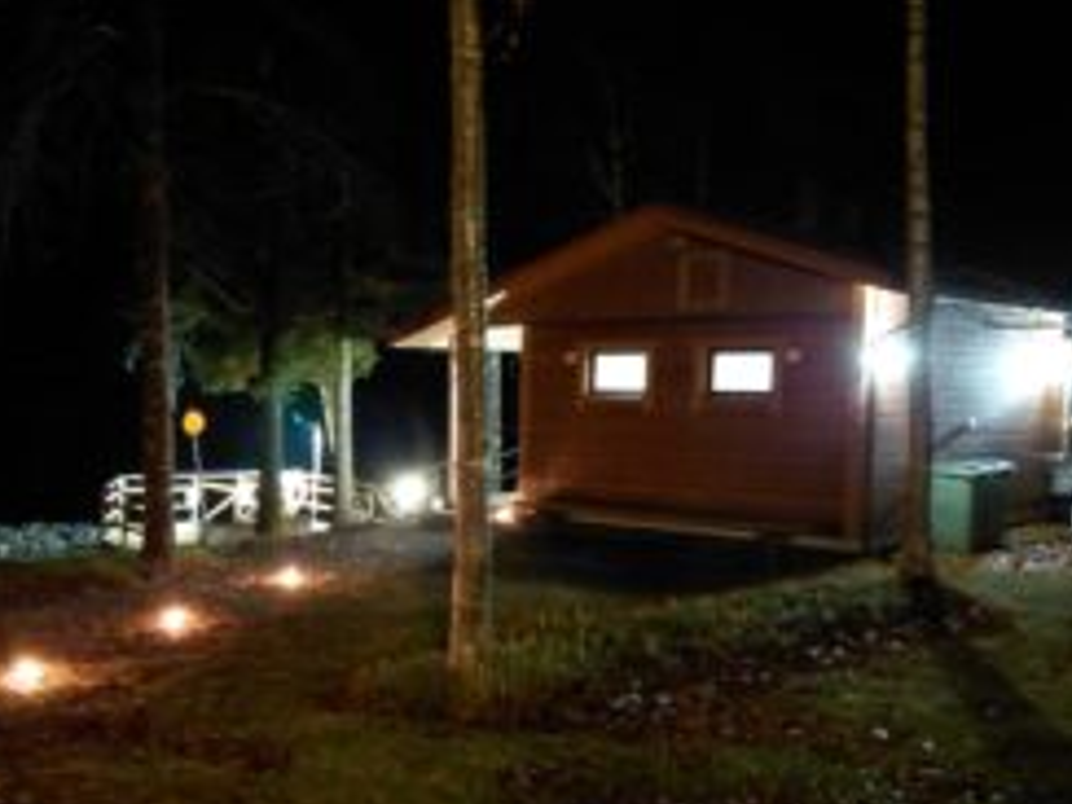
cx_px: 360
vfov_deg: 35.1
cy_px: 444
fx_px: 1270
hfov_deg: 45.1
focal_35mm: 41
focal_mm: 4.69
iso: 2000
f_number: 1.8
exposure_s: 1/4
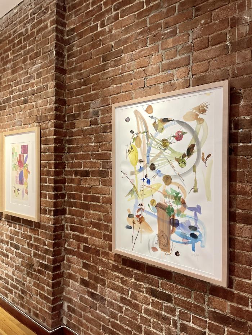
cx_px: 126
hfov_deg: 53.1
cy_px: 168
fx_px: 252
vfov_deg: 67.3
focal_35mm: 26
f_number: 1.6
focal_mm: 4.2
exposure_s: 1/120
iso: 100
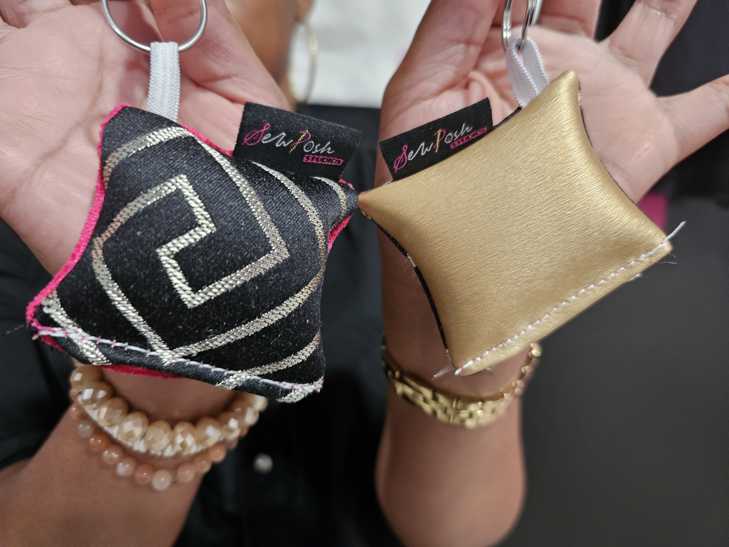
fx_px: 484
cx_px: 364
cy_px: 274
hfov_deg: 73.9
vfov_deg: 58.9
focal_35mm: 23
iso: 640
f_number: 1.7
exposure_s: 1/35
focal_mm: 6.3
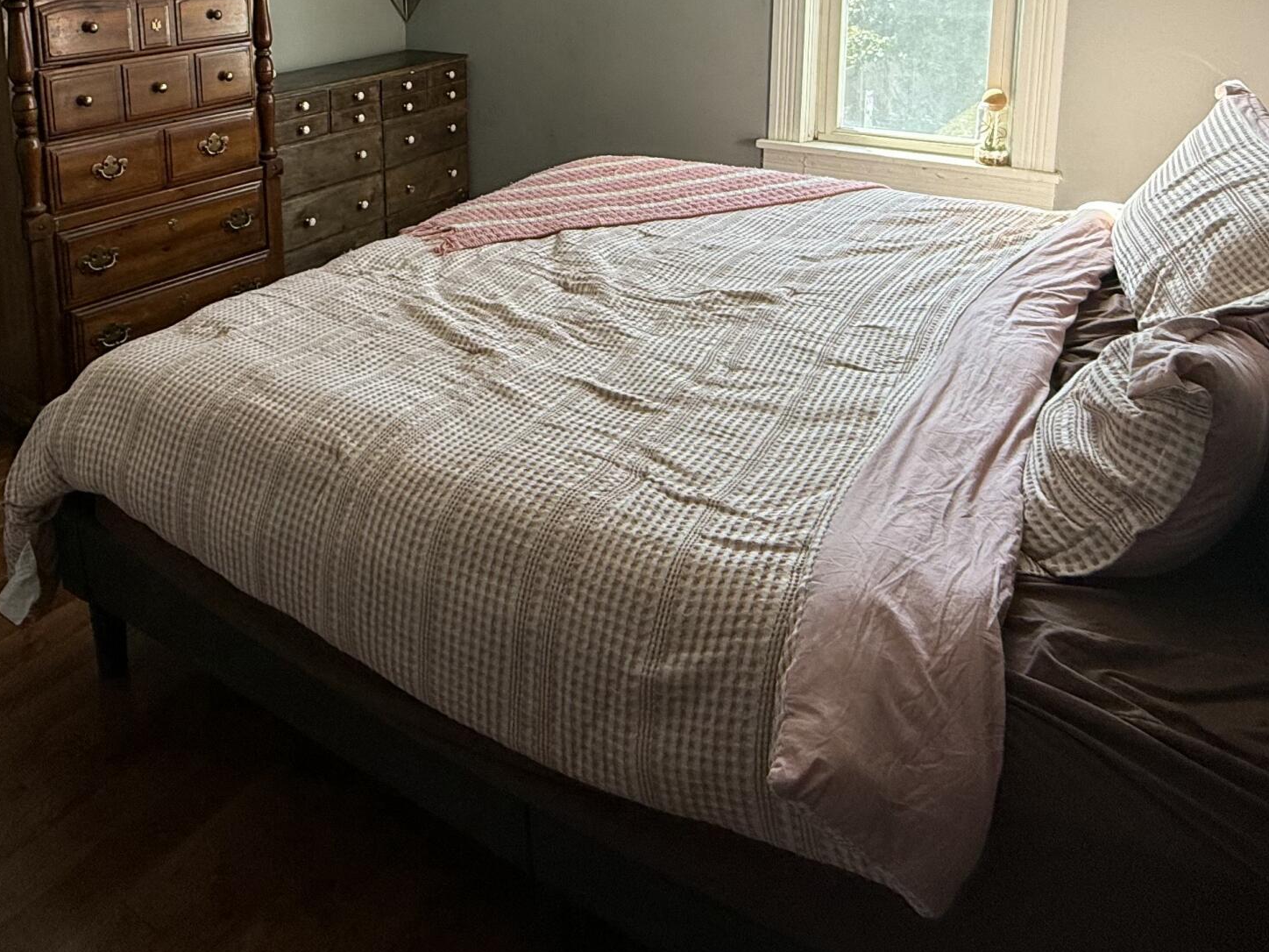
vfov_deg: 44.3
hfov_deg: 61.3
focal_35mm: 29
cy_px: 112
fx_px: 1063
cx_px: 523
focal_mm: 2.22
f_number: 2.2
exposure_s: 1/99
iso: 100
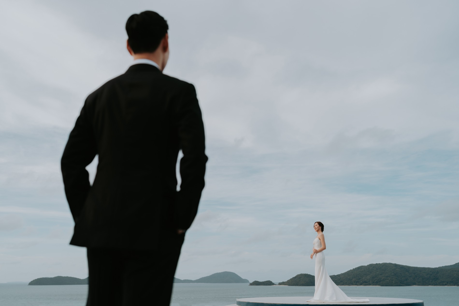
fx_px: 446
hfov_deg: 54.4
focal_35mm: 35
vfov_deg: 37.9
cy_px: 153
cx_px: 230
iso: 100
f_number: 2.2
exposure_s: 1/2000
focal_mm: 35
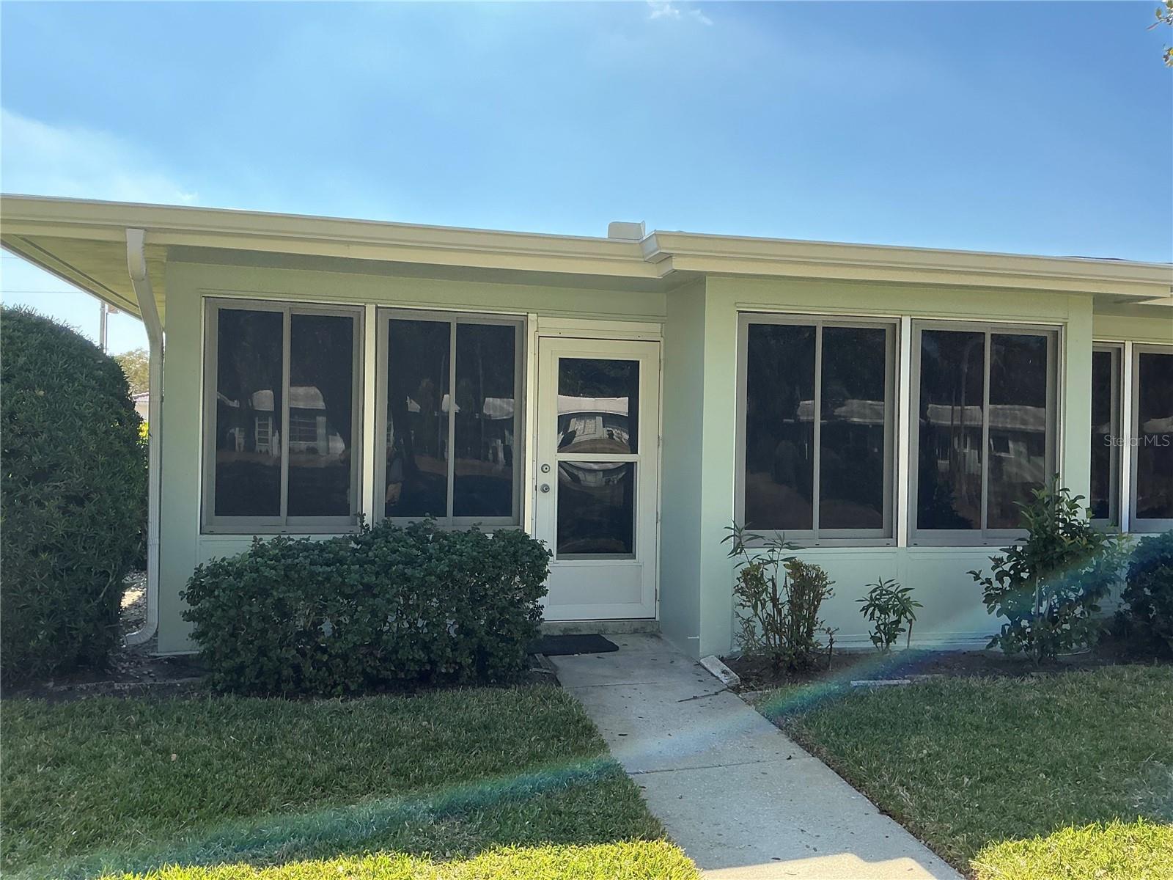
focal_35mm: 29
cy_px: 440
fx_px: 983
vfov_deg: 48.2
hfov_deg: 61.7
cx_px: 586
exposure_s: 1/978
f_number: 1.8
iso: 25
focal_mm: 3
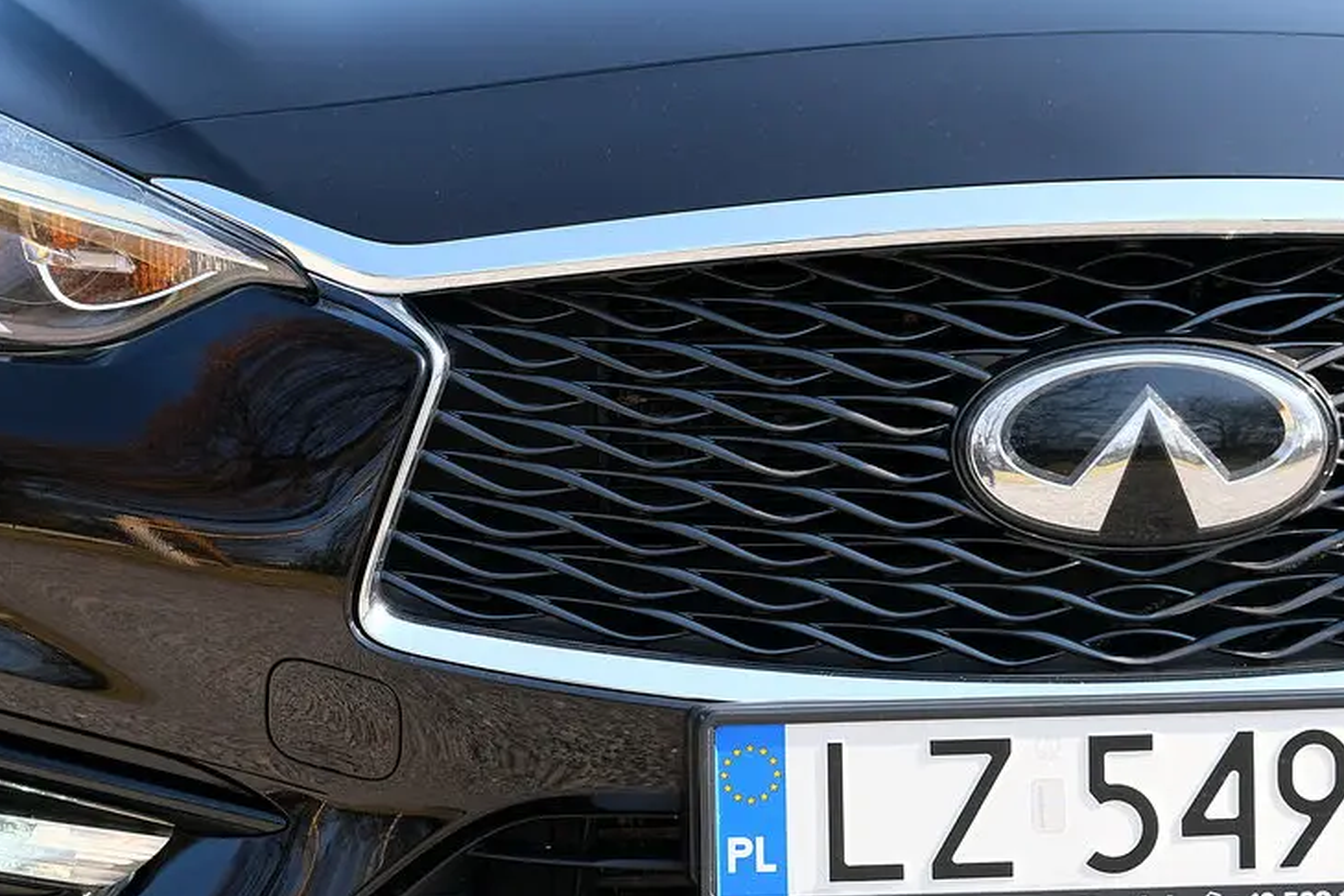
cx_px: 359
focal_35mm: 129
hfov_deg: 15.8
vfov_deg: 10.6
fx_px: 4816
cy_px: 517
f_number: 5.6
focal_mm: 55
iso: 320
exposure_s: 1/180
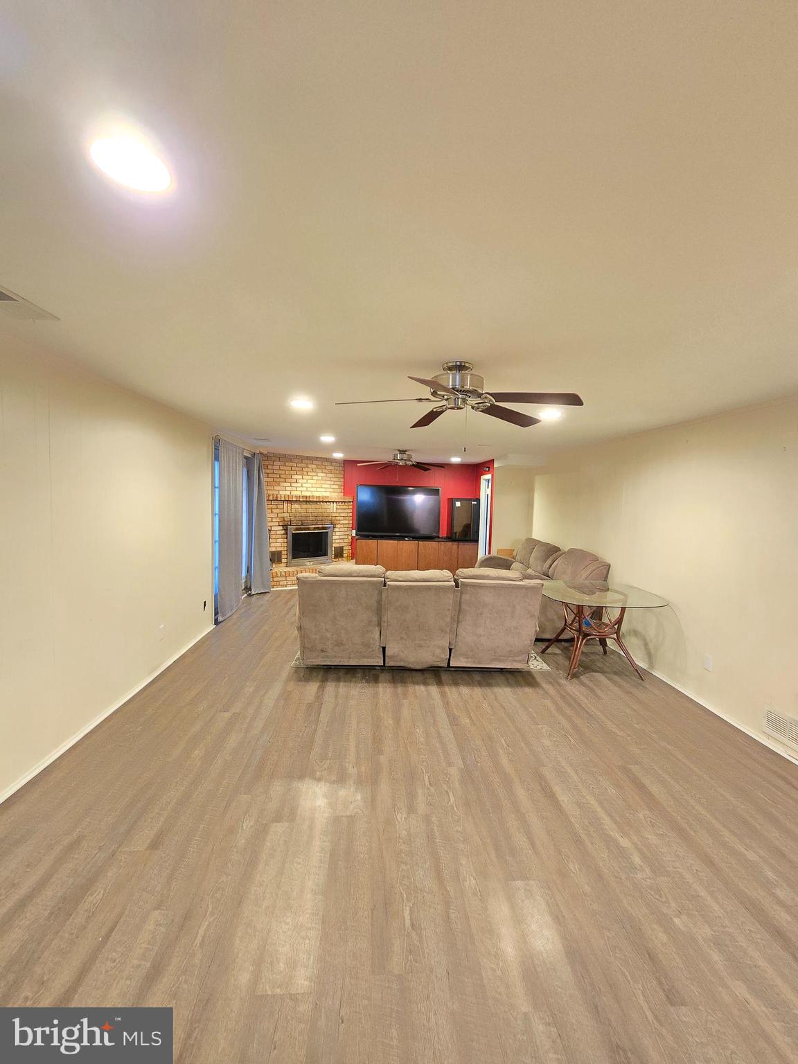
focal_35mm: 13
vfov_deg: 106.2
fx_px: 400
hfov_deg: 89.9
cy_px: 532
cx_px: 399
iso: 1250
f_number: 2.2
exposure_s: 1/24
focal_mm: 2.2
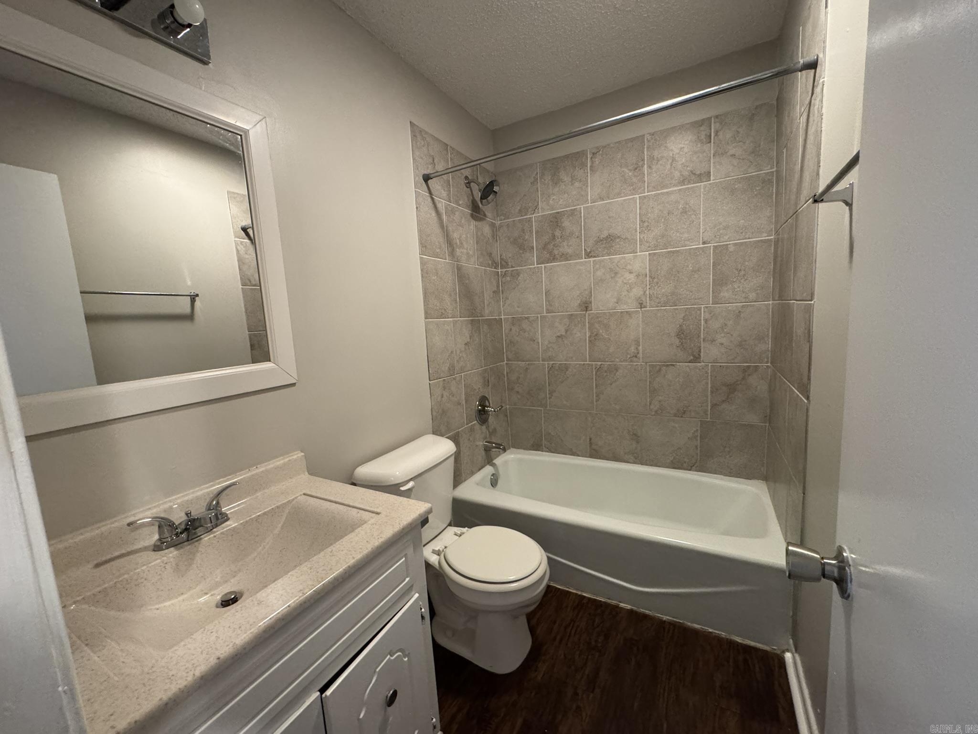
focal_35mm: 14
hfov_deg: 102.1
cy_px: 367
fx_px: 396
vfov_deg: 85.7
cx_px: 489
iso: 640
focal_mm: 2.22
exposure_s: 1/60
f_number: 2.2
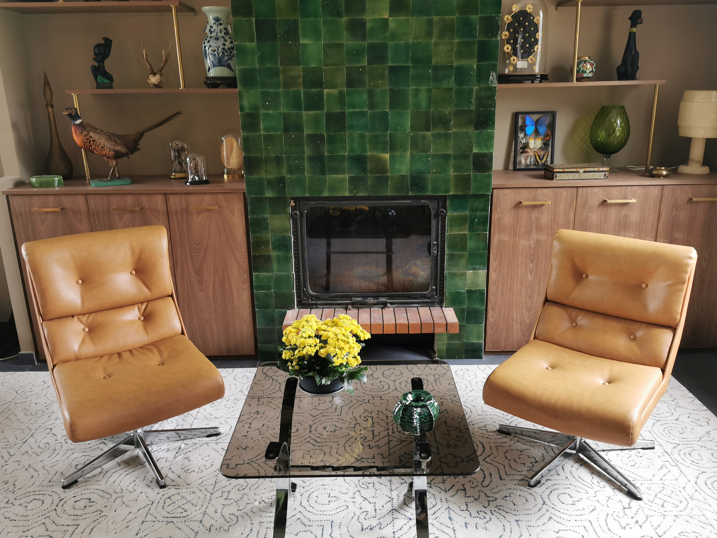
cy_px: 269
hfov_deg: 61.7
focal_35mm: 29
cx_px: 358
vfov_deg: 48.2
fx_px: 601
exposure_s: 1/60
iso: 125
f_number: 1.6
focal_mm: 5.56
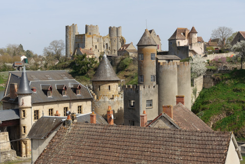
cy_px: 82
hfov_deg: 41.1
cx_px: 122
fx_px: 327
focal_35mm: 48
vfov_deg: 28.1
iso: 125
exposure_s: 1/640
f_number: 5.6
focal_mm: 17.7
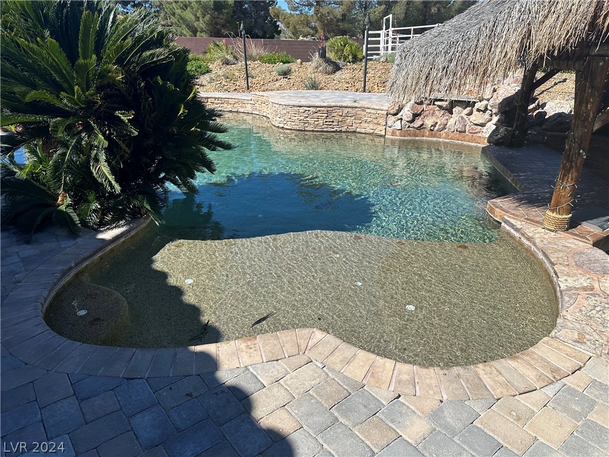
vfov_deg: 56.8
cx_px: 304
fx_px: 422
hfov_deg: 71.6
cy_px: 228
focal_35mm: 24
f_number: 1.78
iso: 80
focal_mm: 6.86
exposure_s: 1/4016
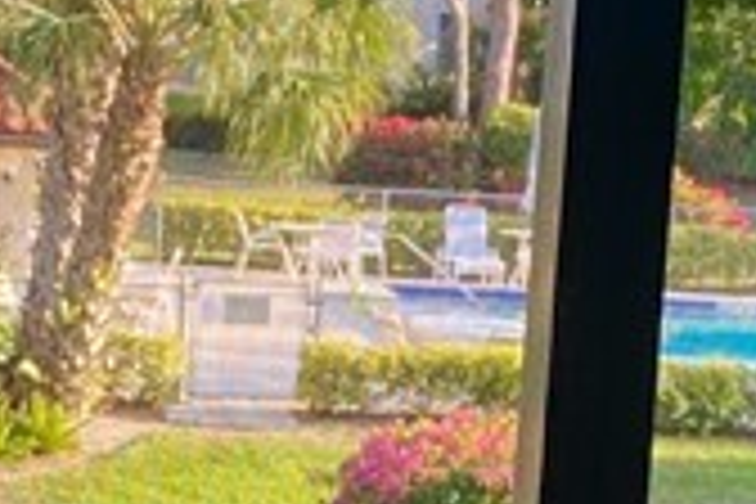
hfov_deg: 12.5
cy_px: 396
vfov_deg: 8.3
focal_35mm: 165
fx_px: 3465
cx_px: 342
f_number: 1.8
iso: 32
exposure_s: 1/201
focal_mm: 4.25
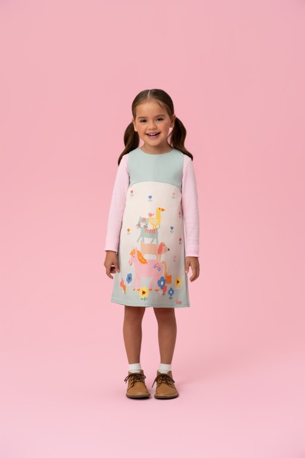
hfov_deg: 18.2
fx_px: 953
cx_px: 152
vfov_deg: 27.0
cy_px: 229
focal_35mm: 75
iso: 100
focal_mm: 75
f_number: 6.3
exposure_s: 1/125
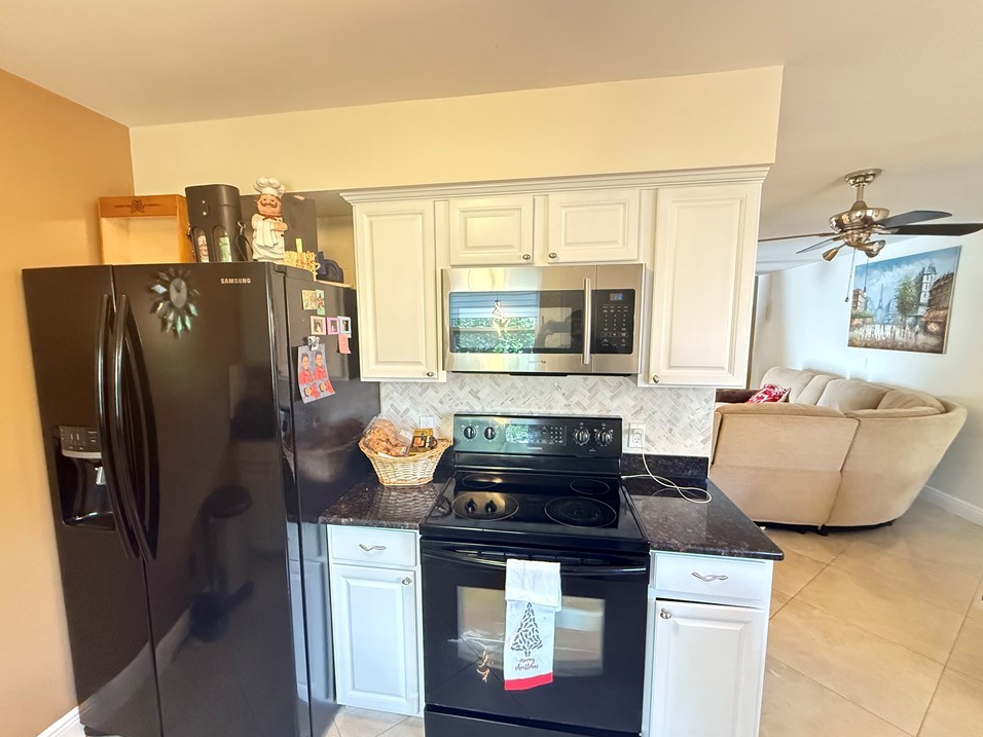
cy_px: 377
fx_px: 426
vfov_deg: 81.7
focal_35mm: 15
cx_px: 482
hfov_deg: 98.2
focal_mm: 2.22
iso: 1000
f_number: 2.2
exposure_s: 1/60
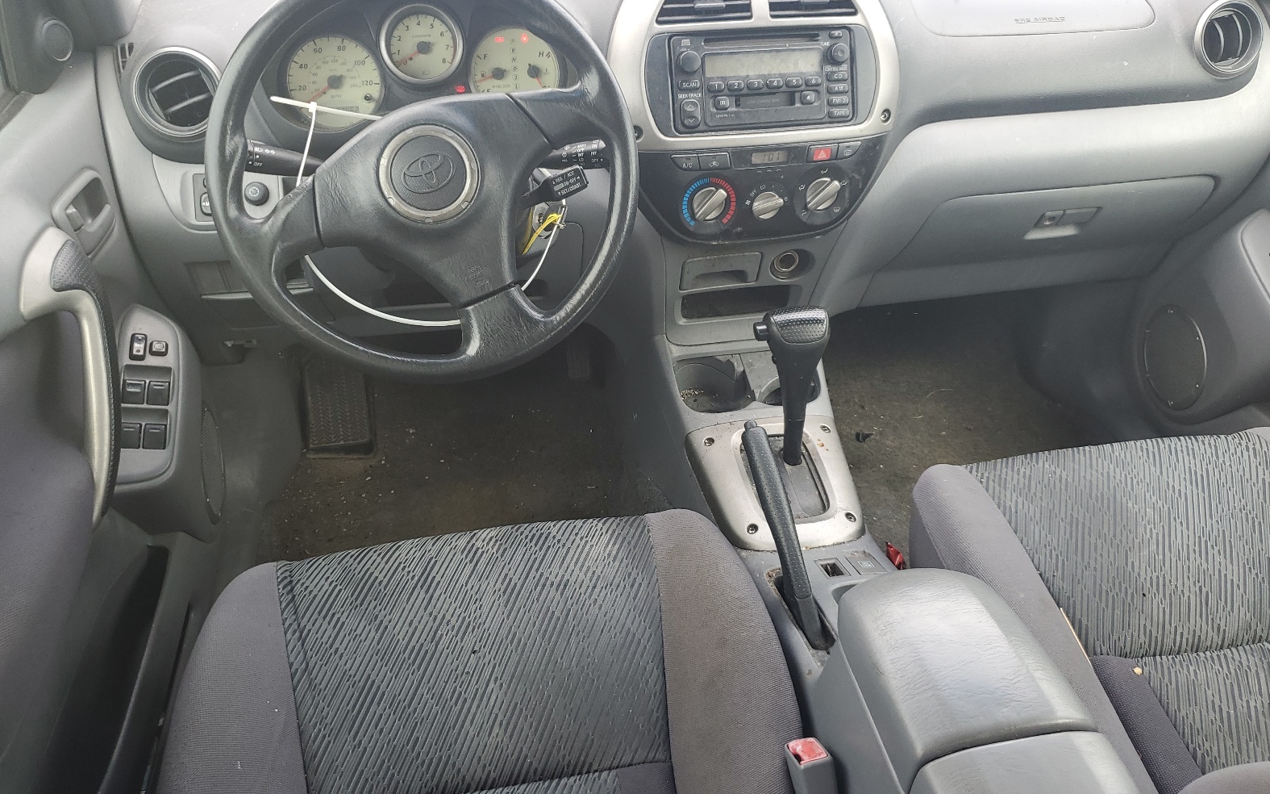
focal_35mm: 28
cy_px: 416
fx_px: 969
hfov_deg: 66.5
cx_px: 639
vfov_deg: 44.5
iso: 50
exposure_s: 1/217
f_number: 1.5
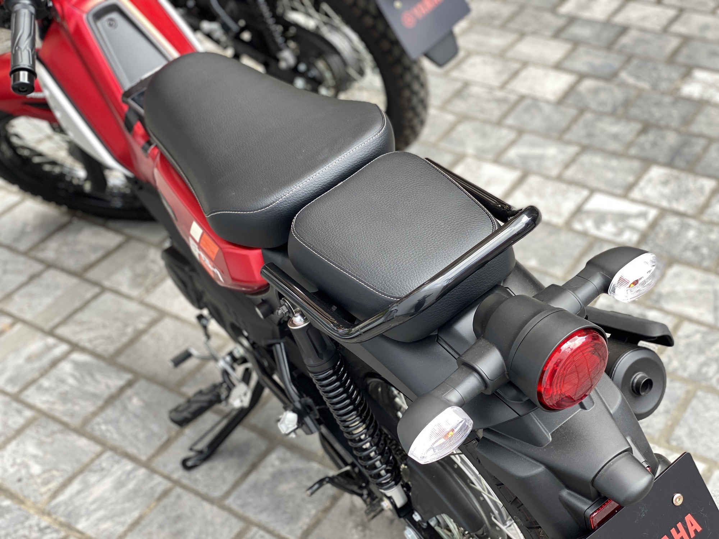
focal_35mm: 52
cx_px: 360
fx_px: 1080
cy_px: 270
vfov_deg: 28.0
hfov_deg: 36.8
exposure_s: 1/122
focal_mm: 6
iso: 40
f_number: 2
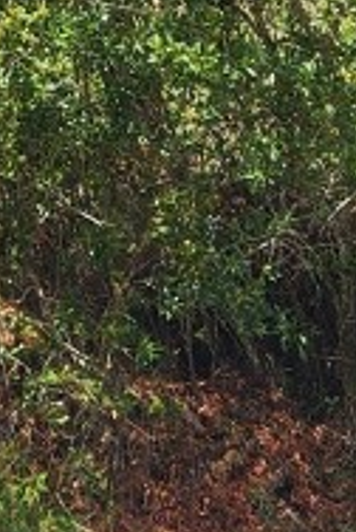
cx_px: 11
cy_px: -297
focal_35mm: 130
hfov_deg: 10.5
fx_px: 1921
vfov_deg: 14.5
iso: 20
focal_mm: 5.4
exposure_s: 1/1235
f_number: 1.8
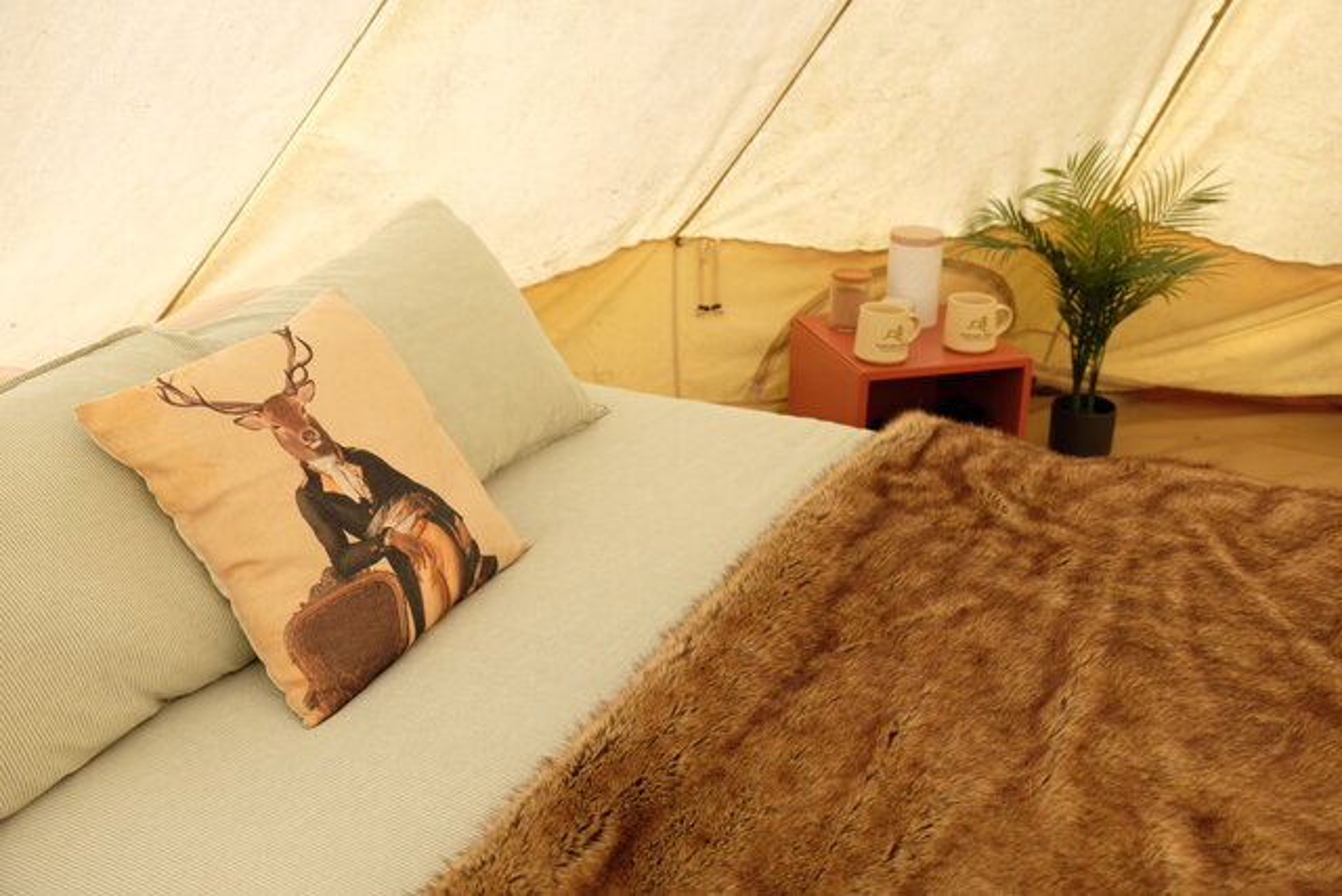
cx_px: 671
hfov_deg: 54.4
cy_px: 448
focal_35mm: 35
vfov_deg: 37.9
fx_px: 1305
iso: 200
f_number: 4
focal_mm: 23.3
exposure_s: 1/180
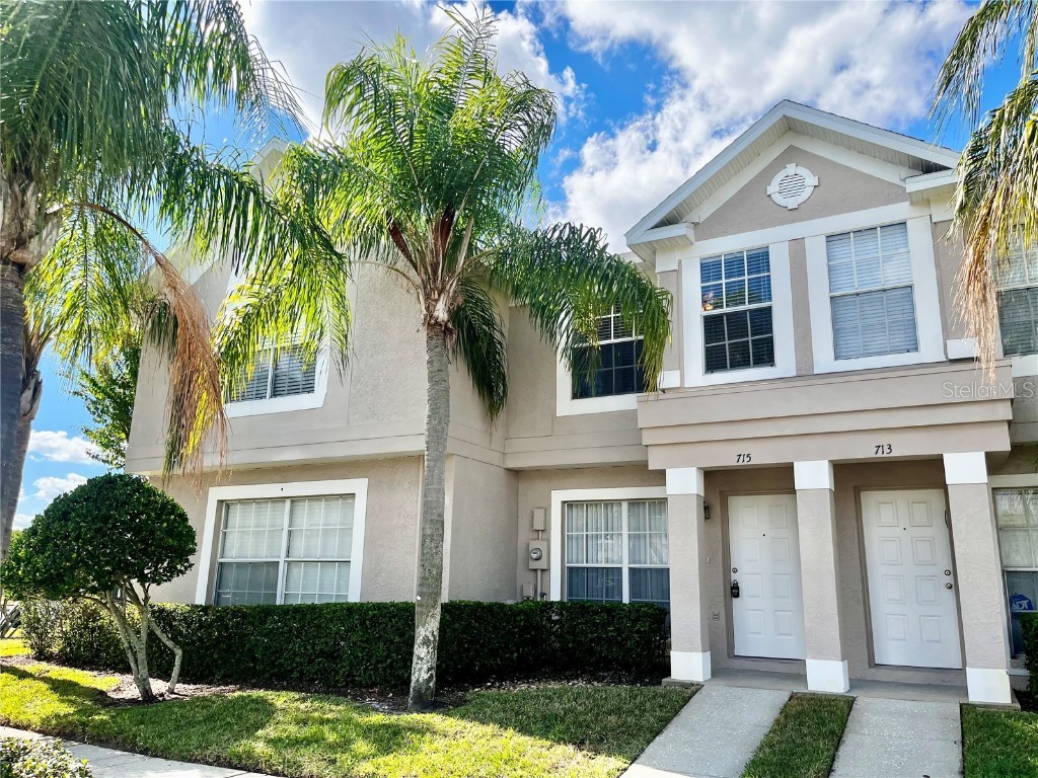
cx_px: 519
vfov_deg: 53.1
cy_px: 389
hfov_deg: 67.3
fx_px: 780
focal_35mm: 26
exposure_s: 1/1695
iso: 50
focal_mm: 5.1
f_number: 1.6
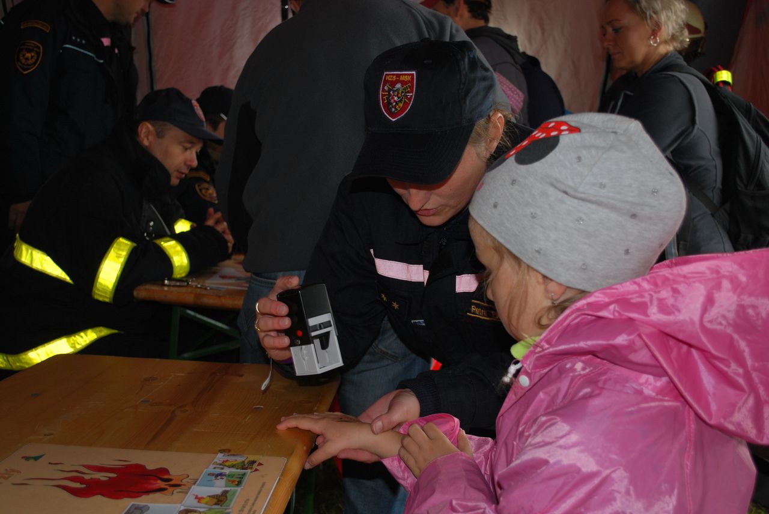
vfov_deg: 36.9
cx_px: 384
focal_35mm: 36
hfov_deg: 53.1
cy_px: 257
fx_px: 770
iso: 200
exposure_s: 1/60
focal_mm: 24
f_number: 4.2
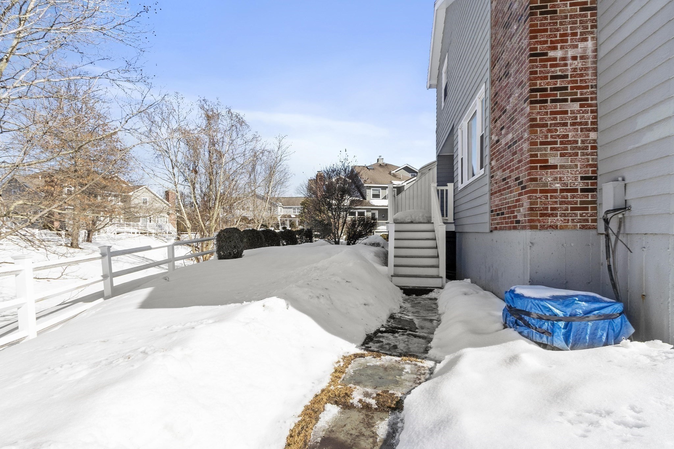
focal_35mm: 18
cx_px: 337
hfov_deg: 90.0
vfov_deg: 67.4
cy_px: 224
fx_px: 337
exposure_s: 1/320
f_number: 8
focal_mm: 12
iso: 100
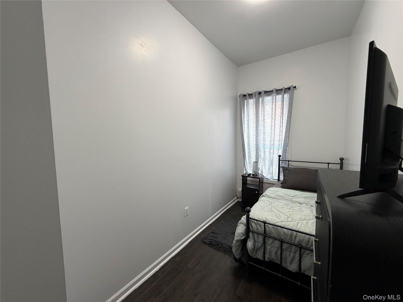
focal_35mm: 14
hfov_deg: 102.1
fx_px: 163
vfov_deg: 85.7
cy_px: 151
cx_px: 202
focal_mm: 2.22
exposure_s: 1/60
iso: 200
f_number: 2.2
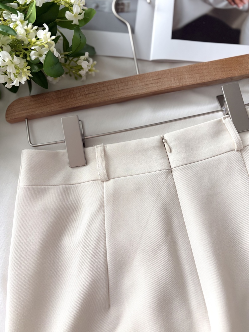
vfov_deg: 67.3
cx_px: 124
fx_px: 249
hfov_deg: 53.1
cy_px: 166
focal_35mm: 26
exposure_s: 1/91
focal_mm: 5.96
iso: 125
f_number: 1.6
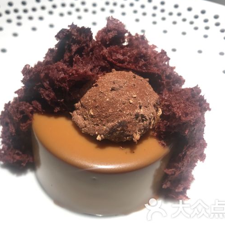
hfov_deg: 47.1
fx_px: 257
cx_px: 100
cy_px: 113
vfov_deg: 47.2
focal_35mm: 35
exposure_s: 1/100
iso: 40
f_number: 1.8
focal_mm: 3.99
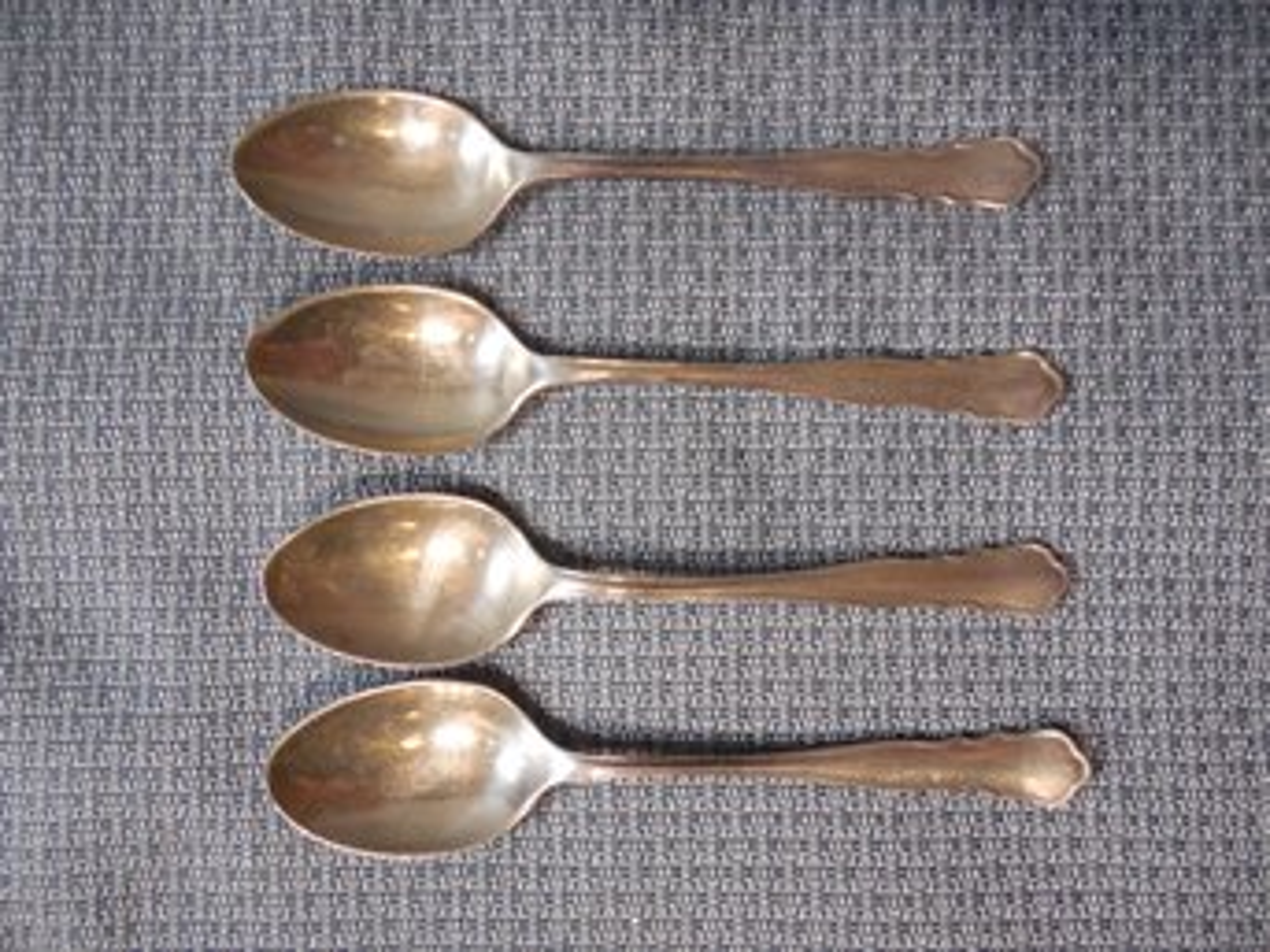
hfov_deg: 69.4
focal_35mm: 25
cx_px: 635
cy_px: 476
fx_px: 917
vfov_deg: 54.9
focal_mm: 4.5
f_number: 3.3
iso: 800
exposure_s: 1/100
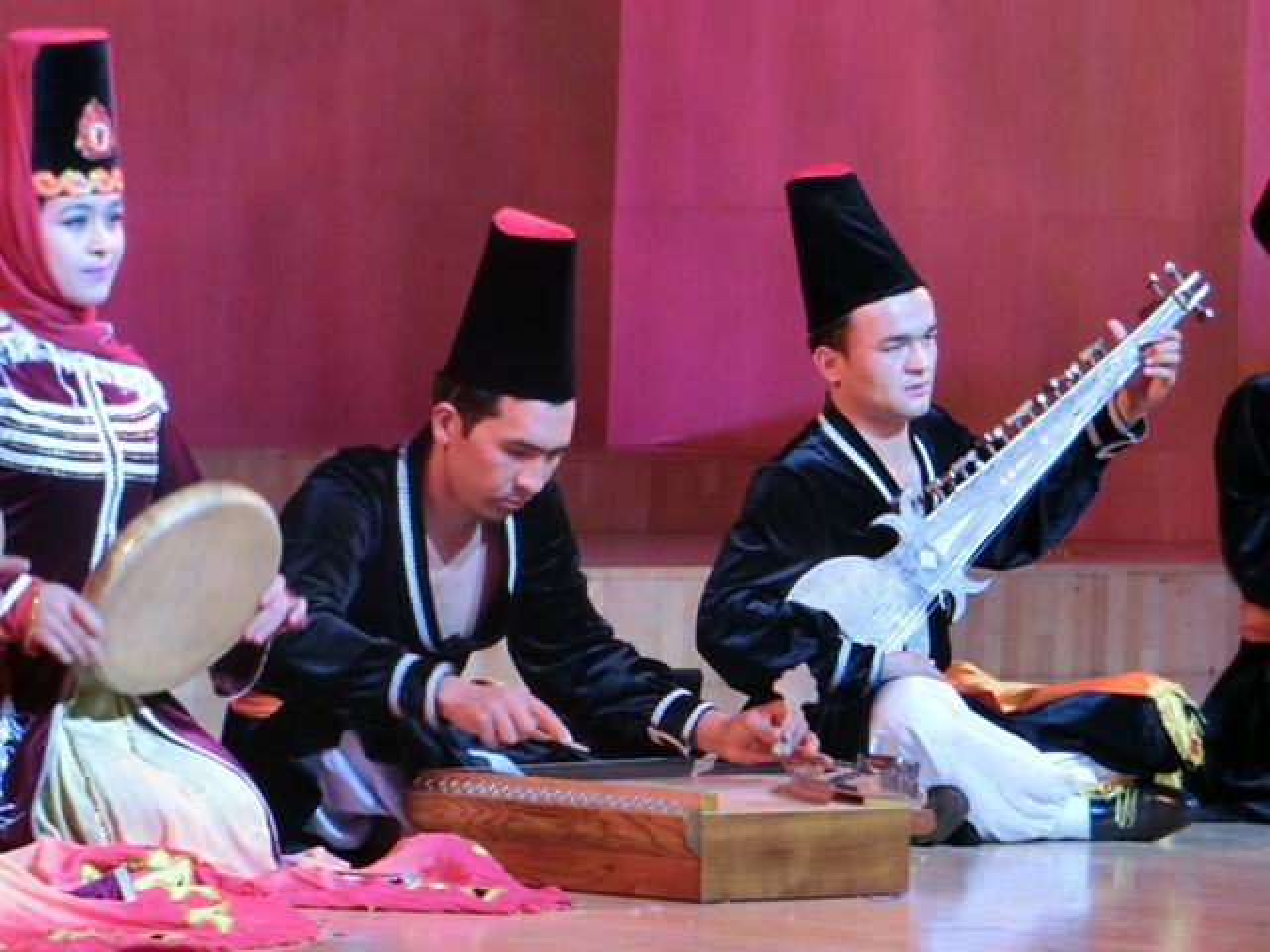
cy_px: 476
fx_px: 7007
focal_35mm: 191
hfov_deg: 10.4
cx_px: 635
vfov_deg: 7.8
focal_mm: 34
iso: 800
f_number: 5.9
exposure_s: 1/40
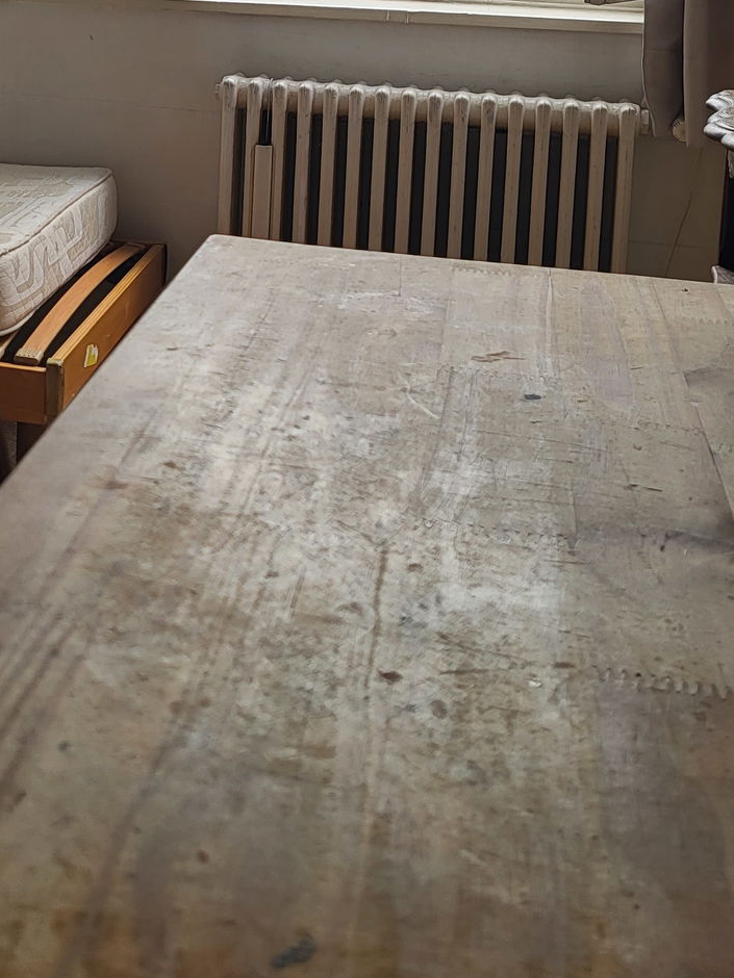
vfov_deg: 30.5
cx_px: 7
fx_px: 1668
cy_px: 13
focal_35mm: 59
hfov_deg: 23.8
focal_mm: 5.4
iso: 40
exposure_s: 1/334
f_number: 1.8
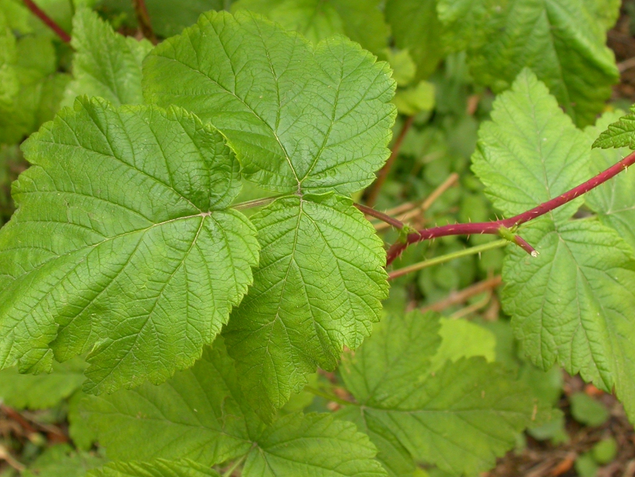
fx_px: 954
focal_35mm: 52
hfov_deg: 36.8
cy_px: 203
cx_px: 296
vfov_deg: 28.0
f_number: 4.5
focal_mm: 9.5
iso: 100
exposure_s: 1/45.5
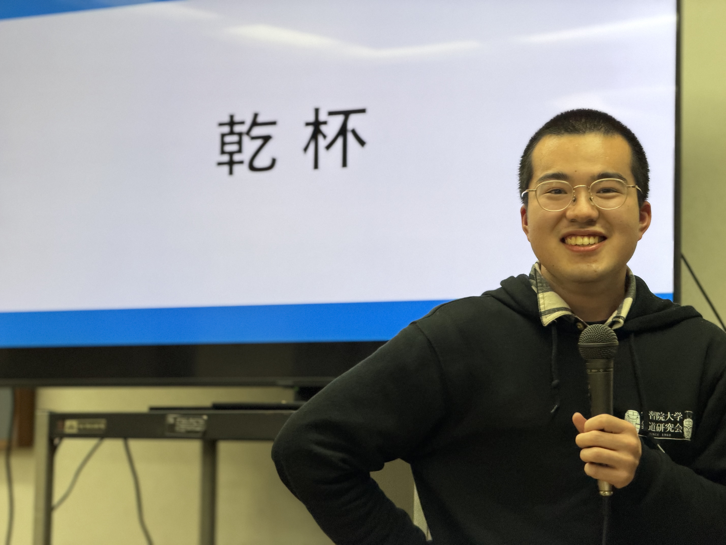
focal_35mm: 100
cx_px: 363
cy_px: 272
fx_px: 2097
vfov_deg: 14.8
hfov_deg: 19.6
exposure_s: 1/100
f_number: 2.8
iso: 250
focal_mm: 16.89
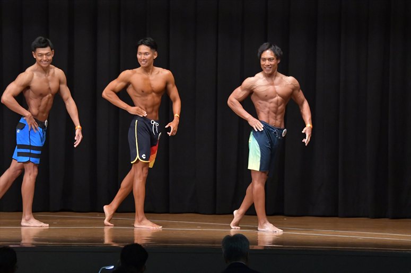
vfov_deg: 7.5
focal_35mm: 183
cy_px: 136
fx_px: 2088
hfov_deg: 11.2
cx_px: 206
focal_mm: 122
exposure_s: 1/400
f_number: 5.6
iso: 6400
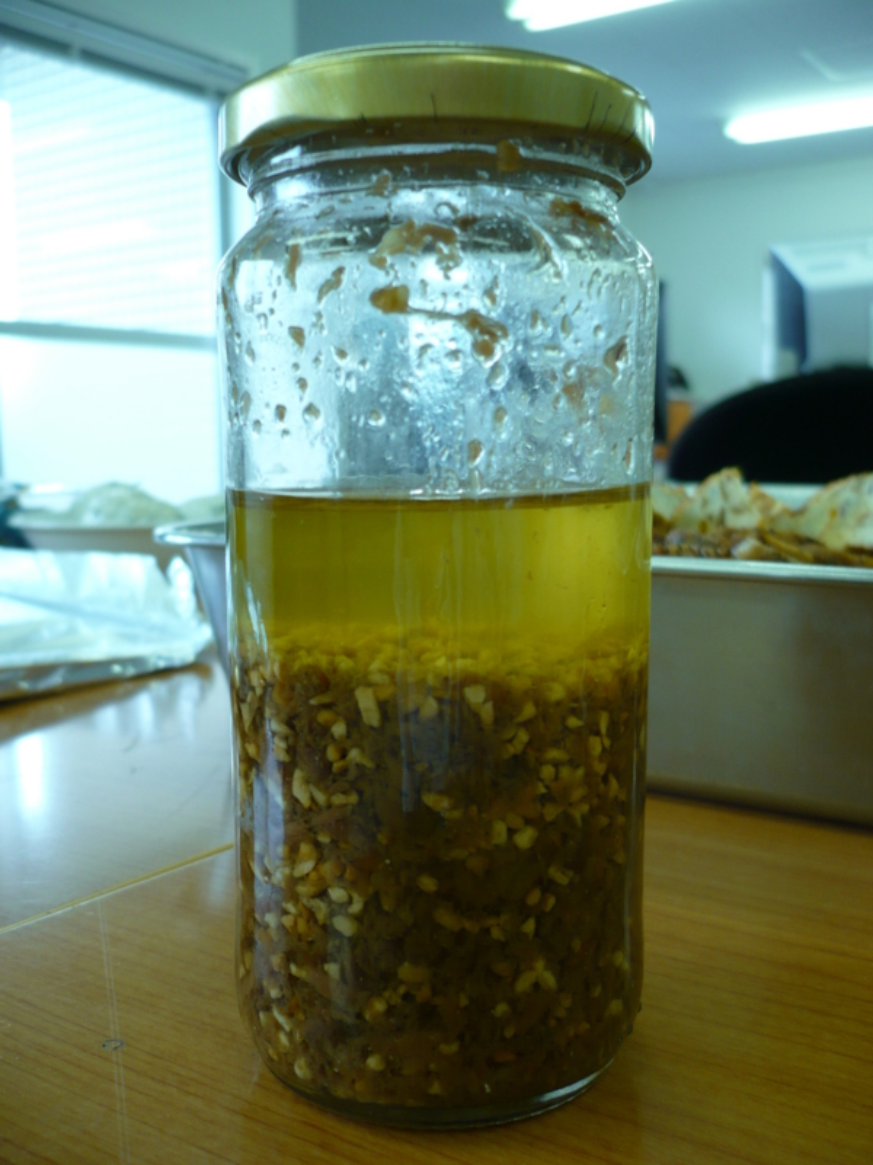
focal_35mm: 35
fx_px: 1177
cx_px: 436
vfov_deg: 52.6
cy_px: 582
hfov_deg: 40.7
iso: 100
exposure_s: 1/40
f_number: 2.8
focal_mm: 5.8
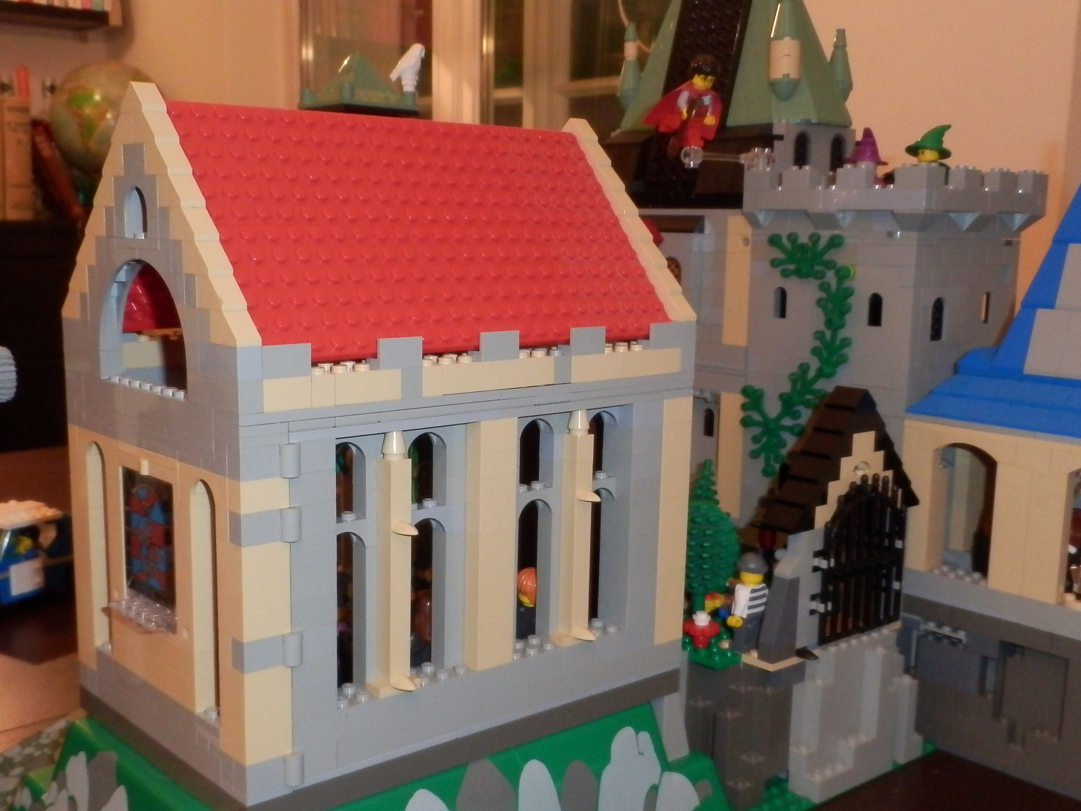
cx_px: 529
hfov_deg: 46.8
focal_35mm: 40
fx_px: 1249
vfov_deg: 35.9
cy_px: 433
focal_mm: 4.2
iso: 400
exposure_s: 1/30
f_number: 3
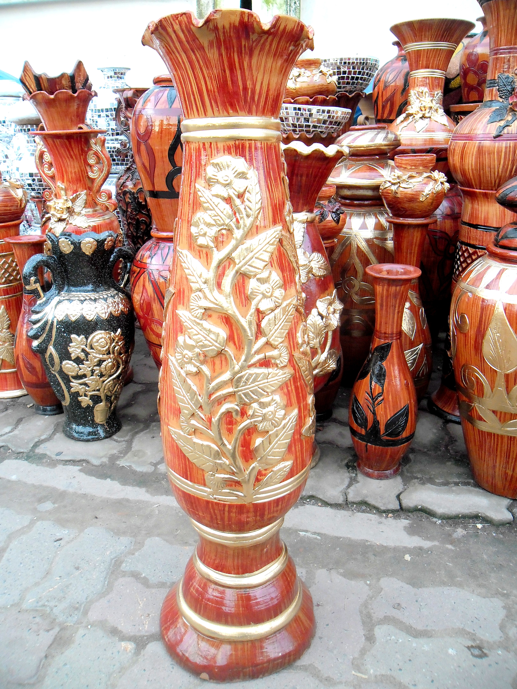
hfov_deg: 51.4
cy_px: 344
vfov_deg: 65.3
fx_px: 538
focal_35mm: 27
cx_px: 258
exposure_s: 1/66
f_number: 3.5
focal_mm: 4.9
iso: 100
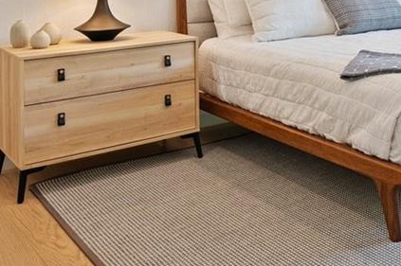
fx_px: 590
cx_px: 410
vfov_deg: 23.7
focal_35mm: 53
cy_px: -32
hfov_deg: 34.0
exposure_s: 1/8
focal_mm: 14
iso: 200
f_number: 8
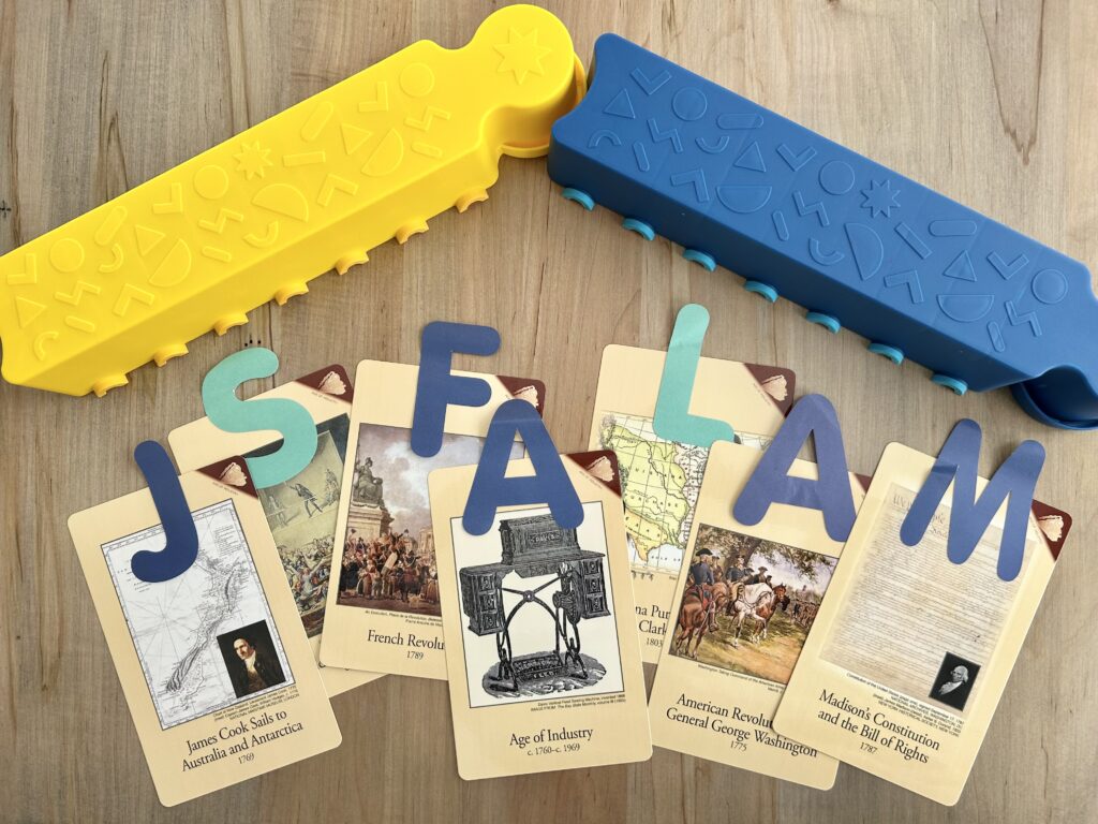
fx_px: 825
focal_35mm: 26
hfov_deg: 67.3
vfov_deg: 53.1
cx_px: 549
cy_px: 412
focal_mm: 5.7
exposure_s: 1/121
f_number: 1.5
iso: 40
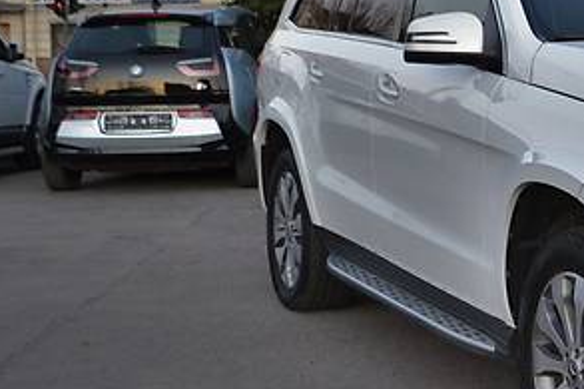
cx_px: 712
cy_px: 159
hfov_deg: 22.7
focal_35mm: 82
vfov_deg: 16.6
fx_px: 1329
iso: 400
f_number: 4
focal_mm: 20
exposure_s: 1/60
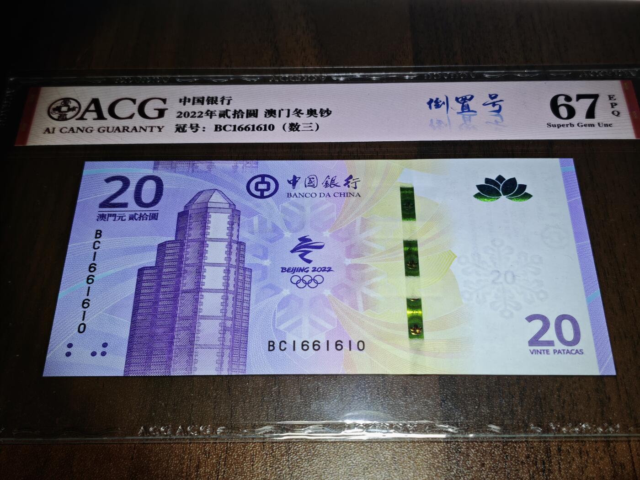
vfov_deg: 29.1
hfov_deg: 38.2
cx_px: 320
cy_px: 240
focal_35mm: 50
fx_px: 924
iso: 80
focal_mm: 5.85
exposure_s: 1/98.8
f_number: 1.63
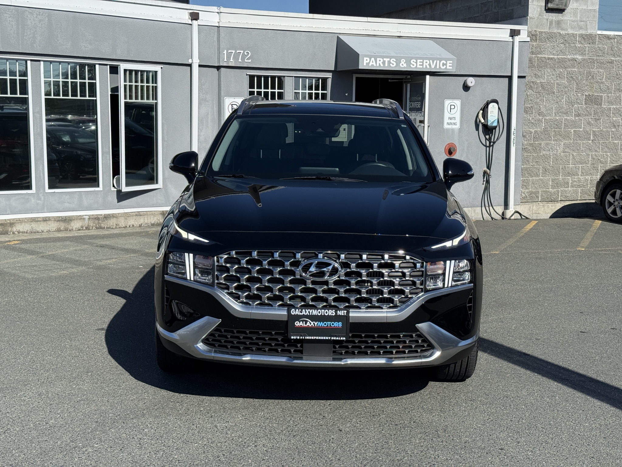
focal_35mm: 48
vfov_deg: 30.3
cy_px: 234
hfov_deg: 39.7
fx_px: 862
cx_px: 311
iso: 64
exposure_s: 1/5587
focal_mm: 6.76
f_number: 1.78
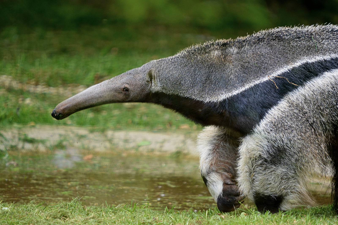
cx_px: 169
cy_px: 112
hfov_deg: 2.7
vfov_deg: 1.8
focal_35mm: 750
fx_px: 7042
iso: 1100
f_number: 6.3
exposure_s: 1/500
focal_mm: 500
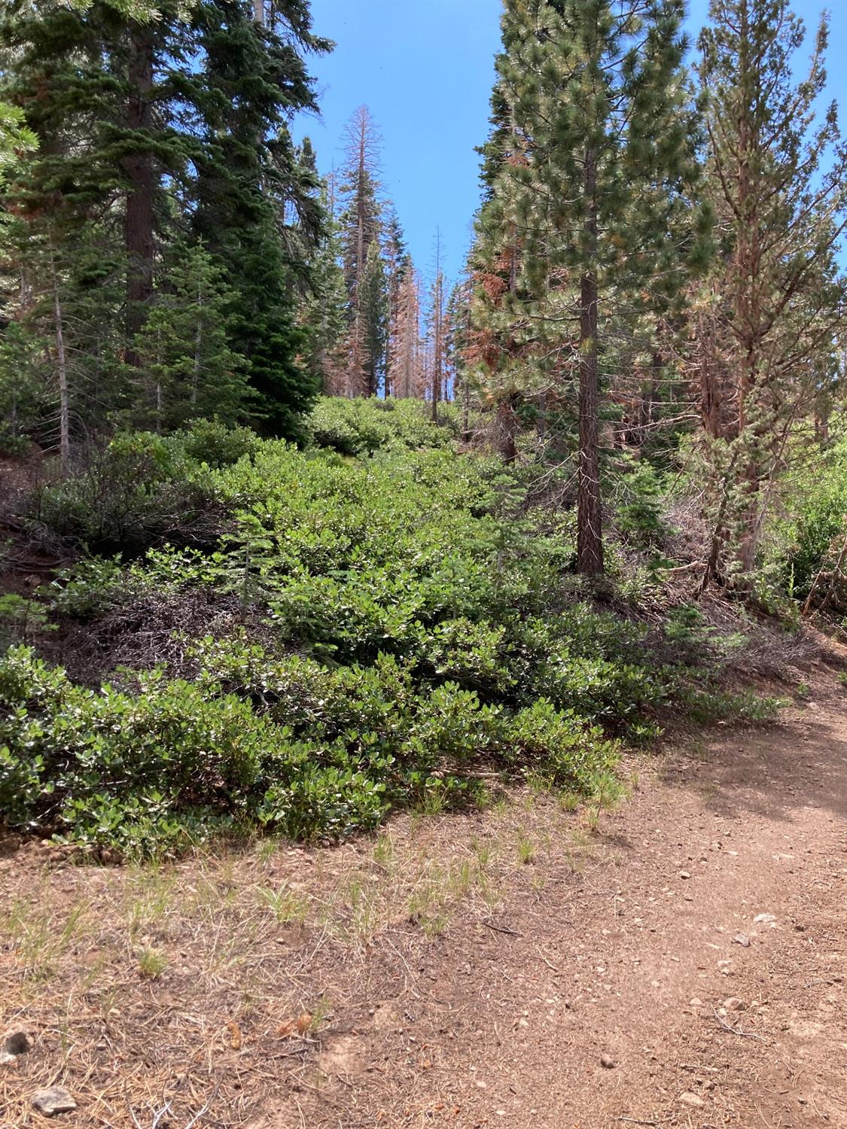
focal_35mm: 28
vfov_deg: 63.4
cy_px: 564
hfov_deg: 49.7
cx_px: 424
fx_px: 913
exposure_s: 1/458
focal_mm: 3.99
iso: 20
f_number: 1.8
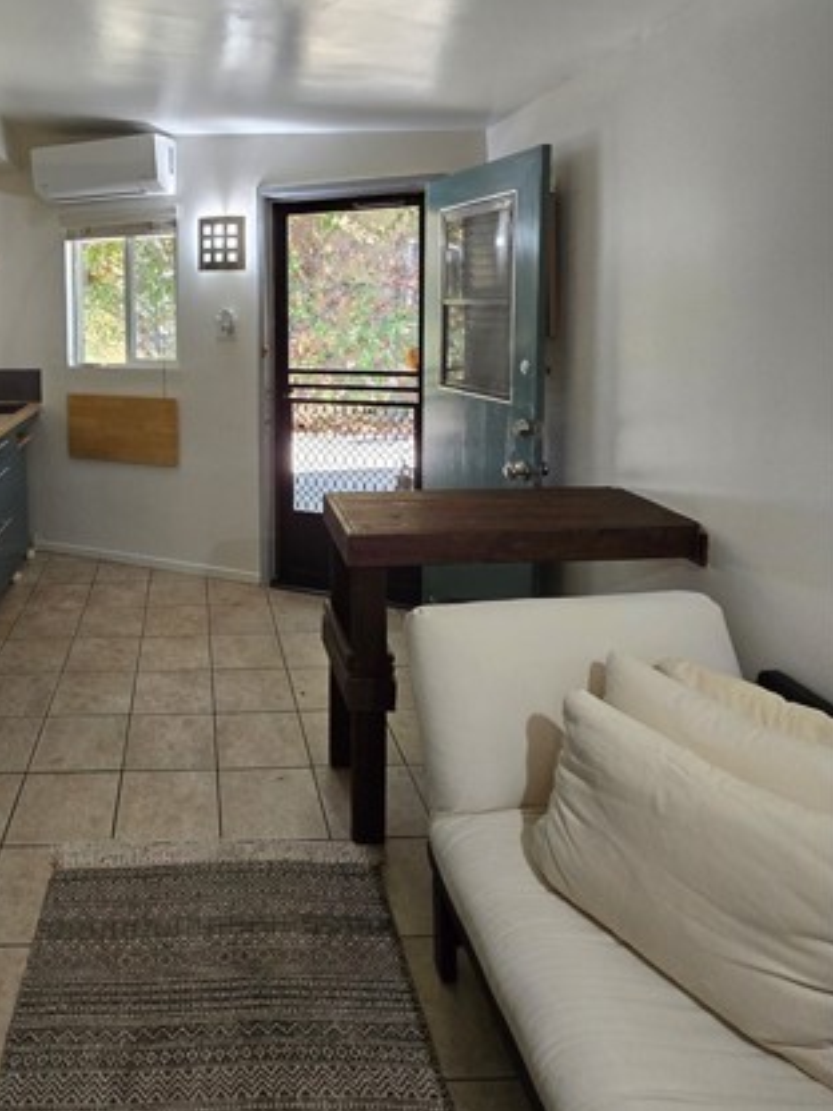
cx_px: 198
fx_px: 642
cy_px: 358
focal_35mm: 20
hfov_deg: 61.8
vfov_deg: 78.7
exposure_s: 1/60
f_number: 2.2
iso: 250
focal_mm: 2.2
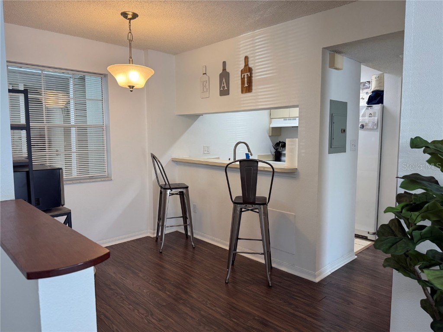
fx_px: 307
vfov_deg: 56.8
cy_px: 166
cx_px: 222
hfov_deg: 71.6
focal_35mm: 24
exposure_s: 1/120
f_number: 1.78
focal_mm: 6.76
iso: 125
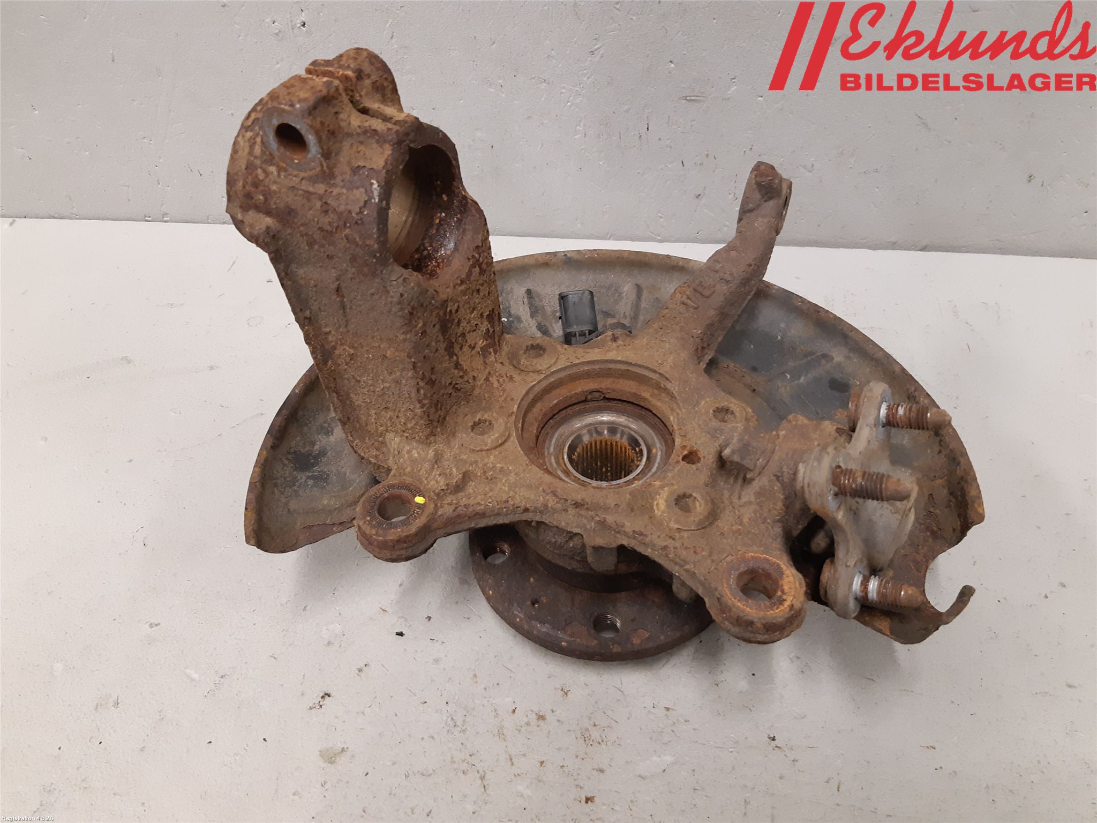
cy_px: 412
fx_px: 824
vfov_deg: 53.1
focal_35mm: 26
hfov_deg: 67.3
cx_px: 548
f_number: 1.7
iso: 200
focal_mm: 3.93
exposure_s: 1/50
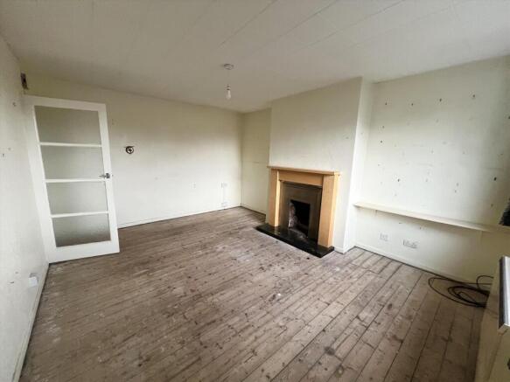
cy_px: 191
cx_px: 255
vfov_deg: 89.9
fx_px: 191
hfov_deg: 106.2
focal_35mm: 13
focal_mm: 1.57
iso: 320
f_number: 1.8
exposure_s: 1/60
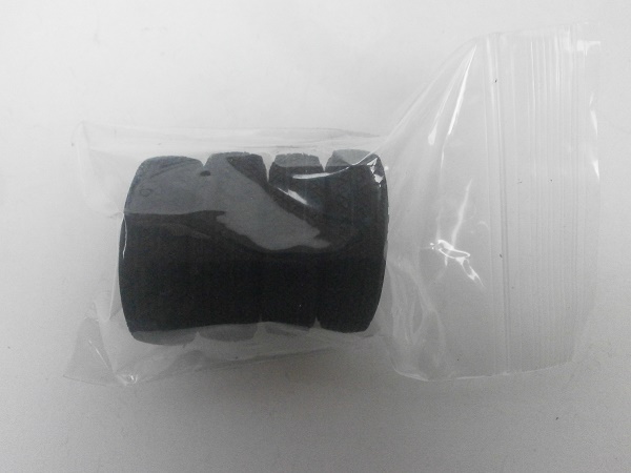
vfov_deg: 44.2
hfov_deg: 56.8
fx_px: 583
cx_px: 316
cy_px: 236
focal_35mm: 32
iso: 800
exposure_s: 1/80
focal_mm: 5.8
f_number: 3.1
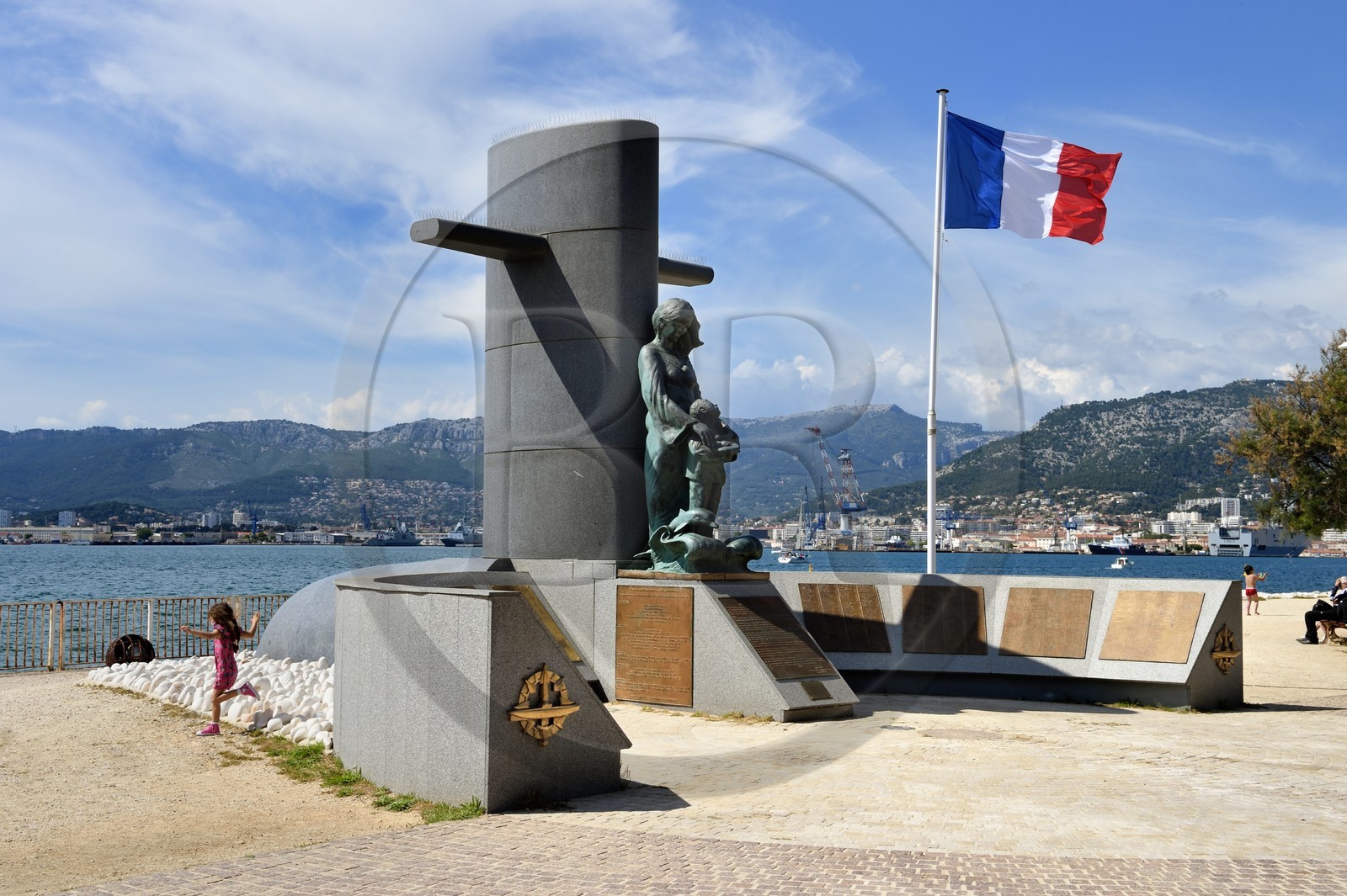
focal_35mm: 45
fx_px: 1683
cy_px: 448
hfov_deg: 43.6
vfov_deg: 29.8
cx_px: 674
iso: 200
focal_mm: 45
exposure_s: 1/250
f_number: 16
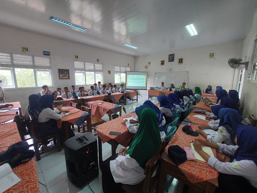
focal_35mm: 13
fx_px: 97
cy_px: 96
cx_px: 128
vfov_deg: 89.9
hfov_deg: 106.2
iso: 80
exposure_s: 1/50
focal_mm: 1.74
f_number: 2.2
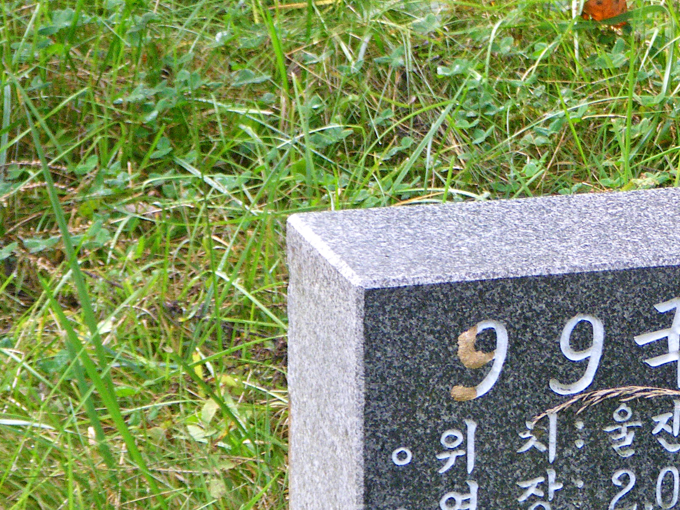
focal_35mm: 211
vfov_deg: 7.0
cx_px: 685
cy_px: 562
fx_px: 4145
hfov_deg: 9.3
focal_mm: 16.7
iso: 160
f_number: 5
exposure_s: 1/125
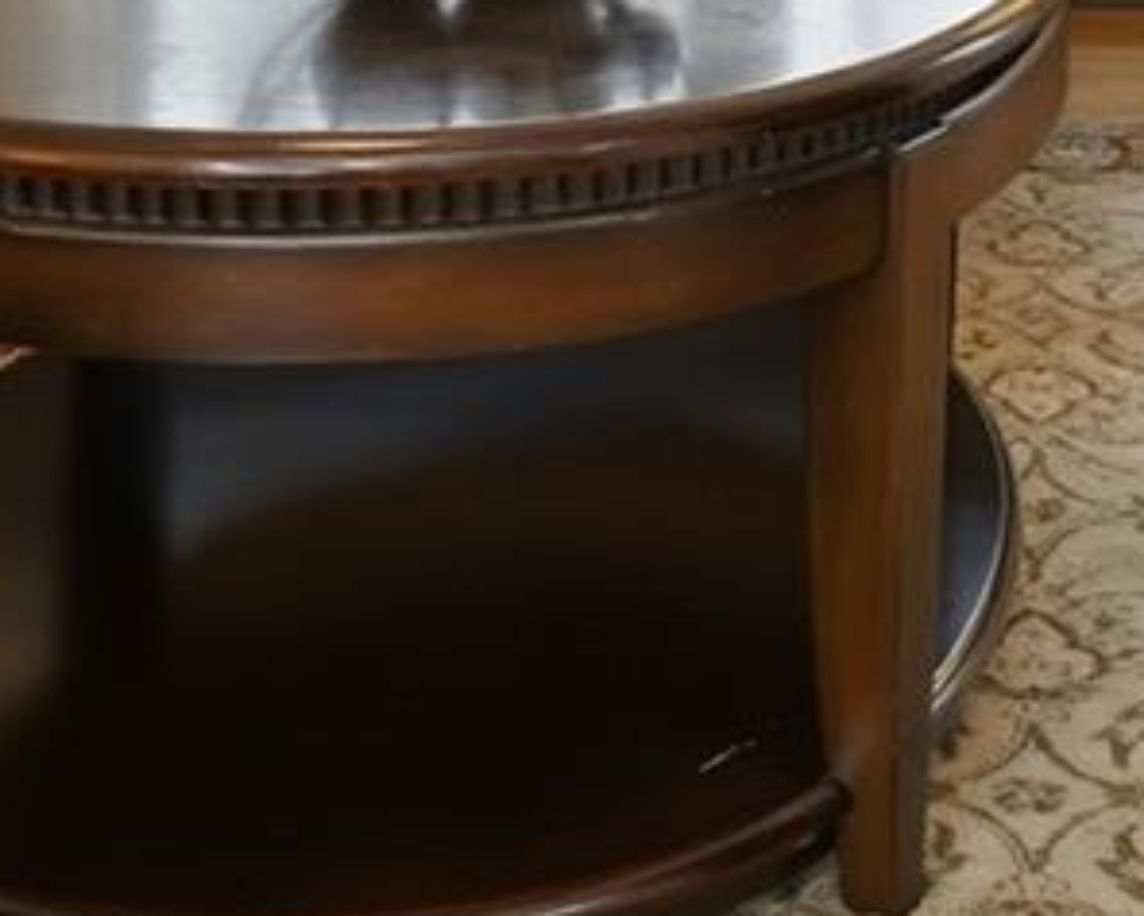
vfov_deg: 12.8
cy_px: -852
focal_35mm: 107
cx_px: 978
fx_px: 3632
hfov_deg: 17.7
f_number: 11
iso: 250
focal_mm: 16.5
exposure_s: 1/4
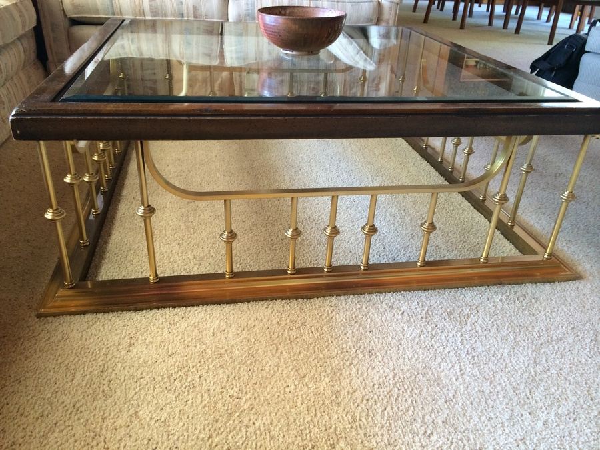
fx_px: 520
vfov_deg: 46.8
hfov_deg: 60.0
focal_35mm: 30
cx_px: 300
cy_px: 225
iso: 160
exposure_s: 1/30
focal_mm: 4.12
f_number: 2.2
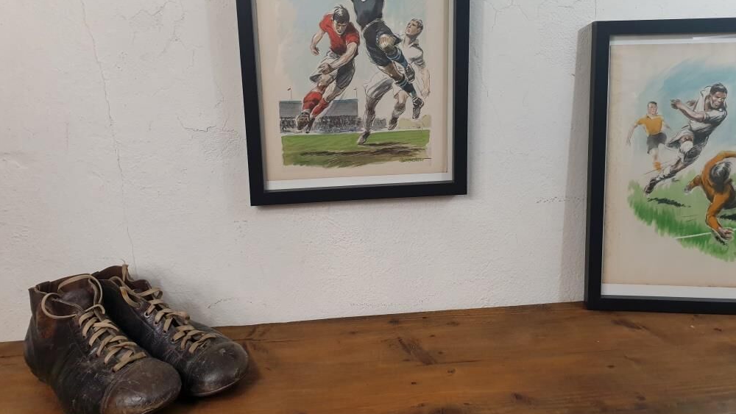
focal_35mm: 29
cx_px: 375
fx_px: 566
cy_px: 138
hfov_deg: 66.0
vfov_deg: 39.7
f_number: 2.4
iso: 320
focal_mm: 4.3
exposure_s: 1/50
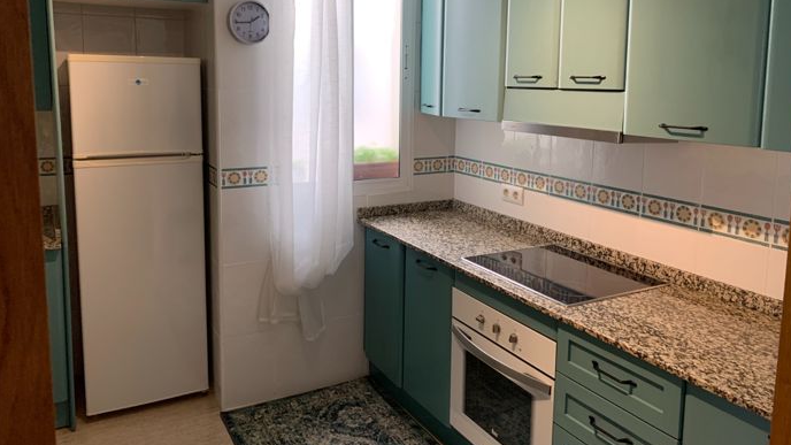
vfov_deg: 39.9
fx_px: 608
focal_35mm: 29
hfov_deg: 66.1
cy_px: 168
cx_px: 403
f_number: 1.8
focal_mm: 4.25
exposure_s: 1/84
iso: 100
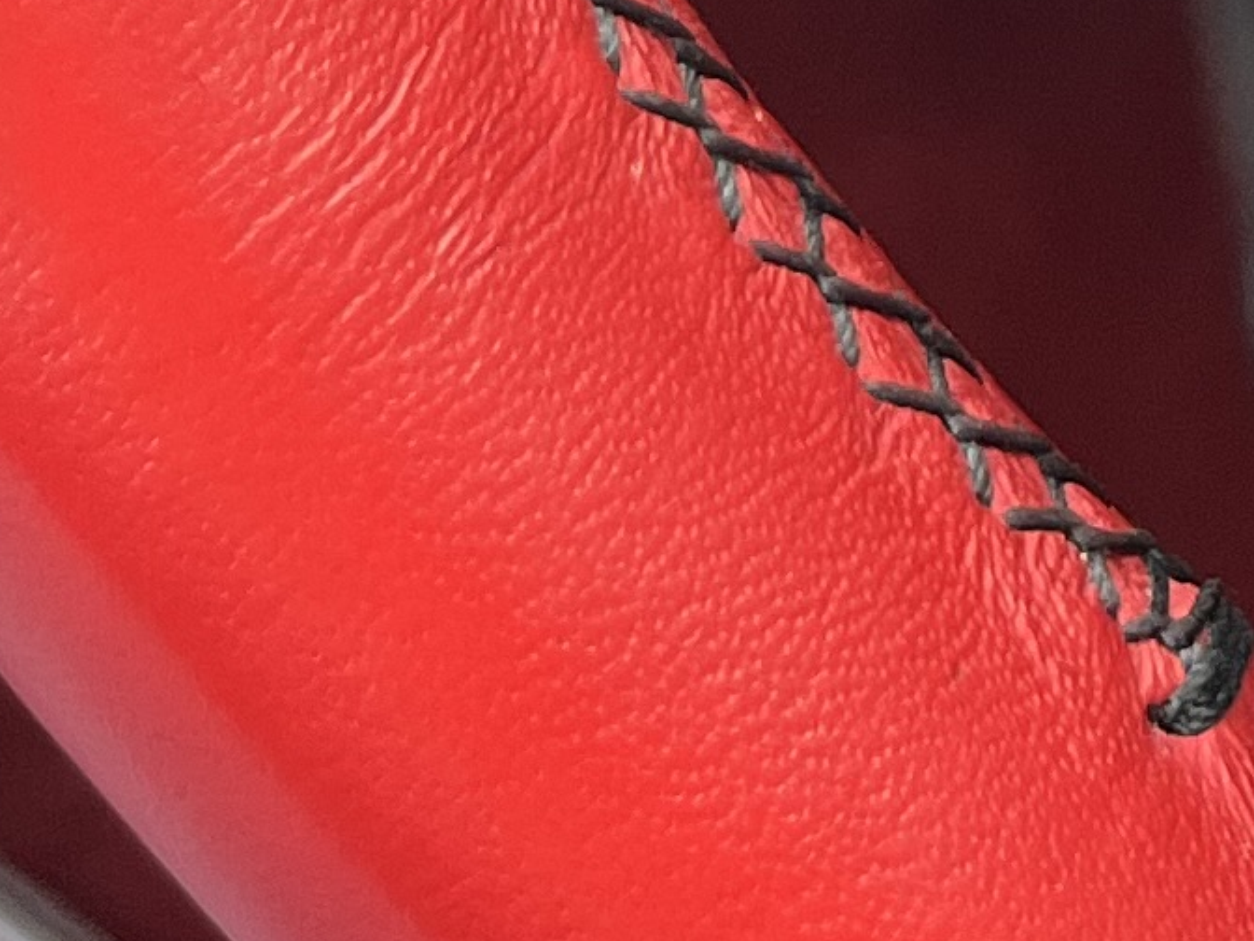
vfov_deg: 8.6
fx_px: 5651
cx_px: 1793
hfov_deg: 12.2
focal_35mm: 156
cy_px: -1327
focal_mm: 5.1
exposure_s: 1/121
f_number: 1.6
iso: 125
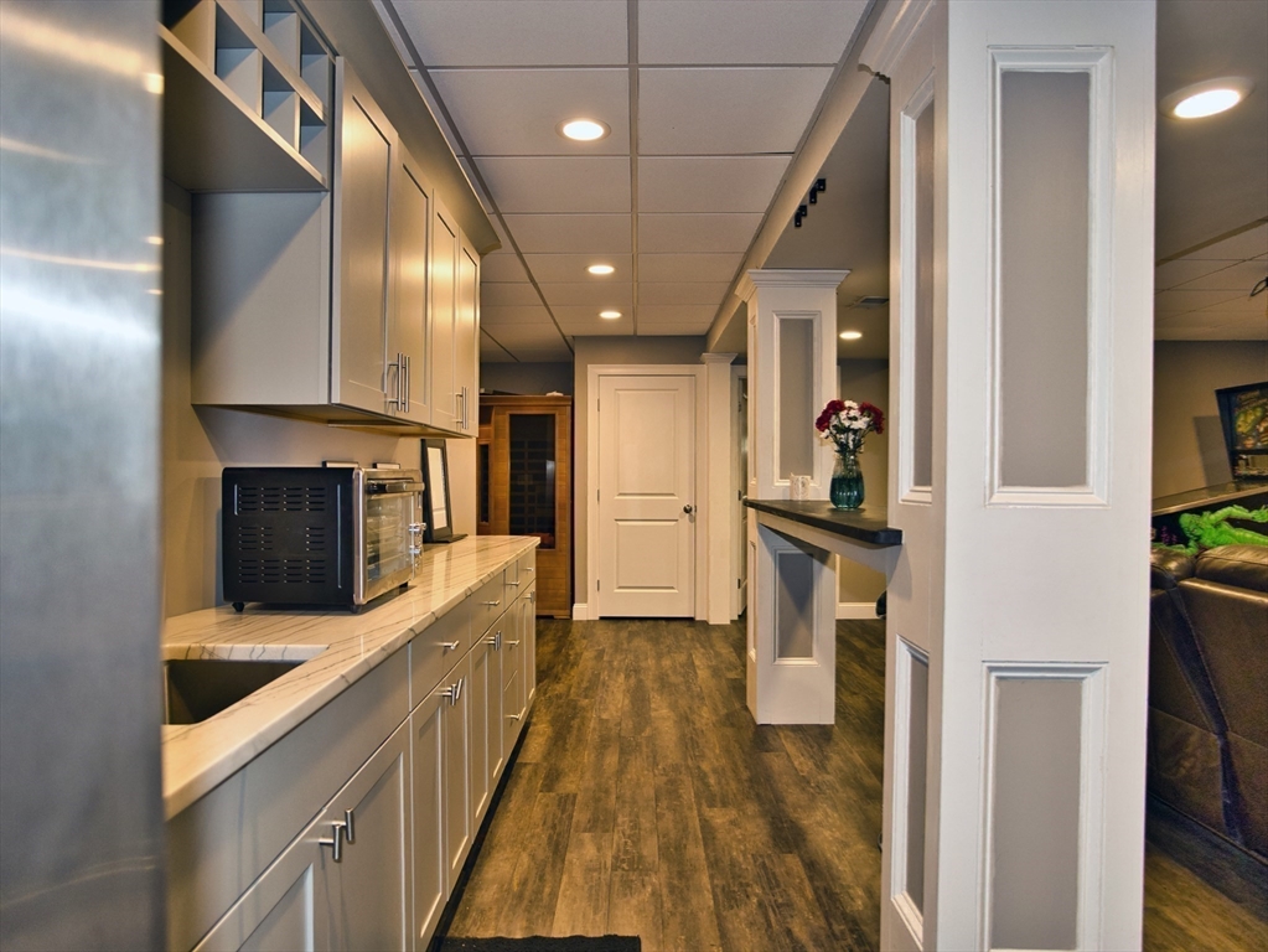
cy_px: 476
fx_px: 733
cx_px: 634
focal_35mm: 20
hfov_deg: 81.7
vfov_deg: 66.0
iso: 100
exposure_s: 1/60
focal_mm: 10
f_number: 1.7
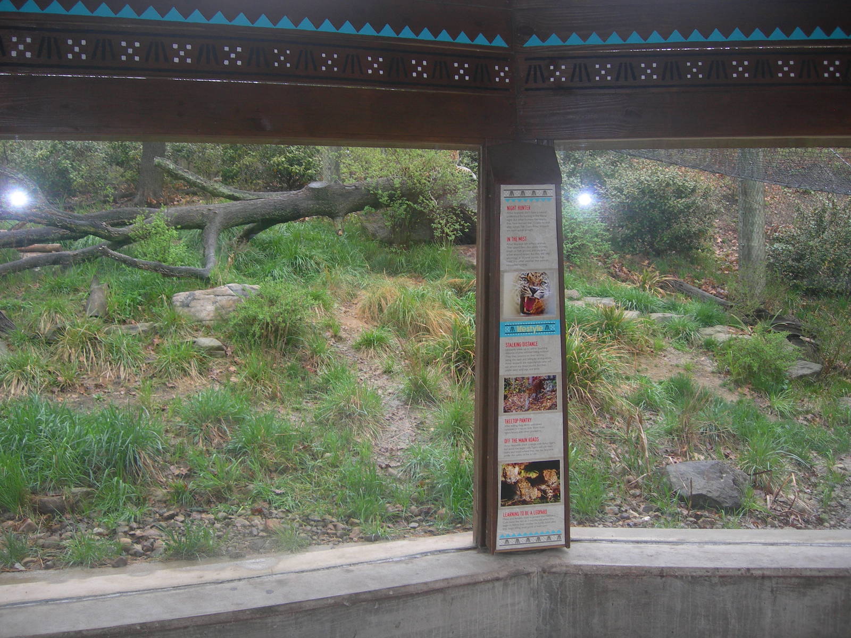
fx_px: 934
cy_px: 319
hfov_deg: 49.0
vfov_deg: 37.7
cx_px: 426
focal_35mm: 38
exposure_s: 1/30
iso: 50
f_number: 2.8
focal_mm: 7.8
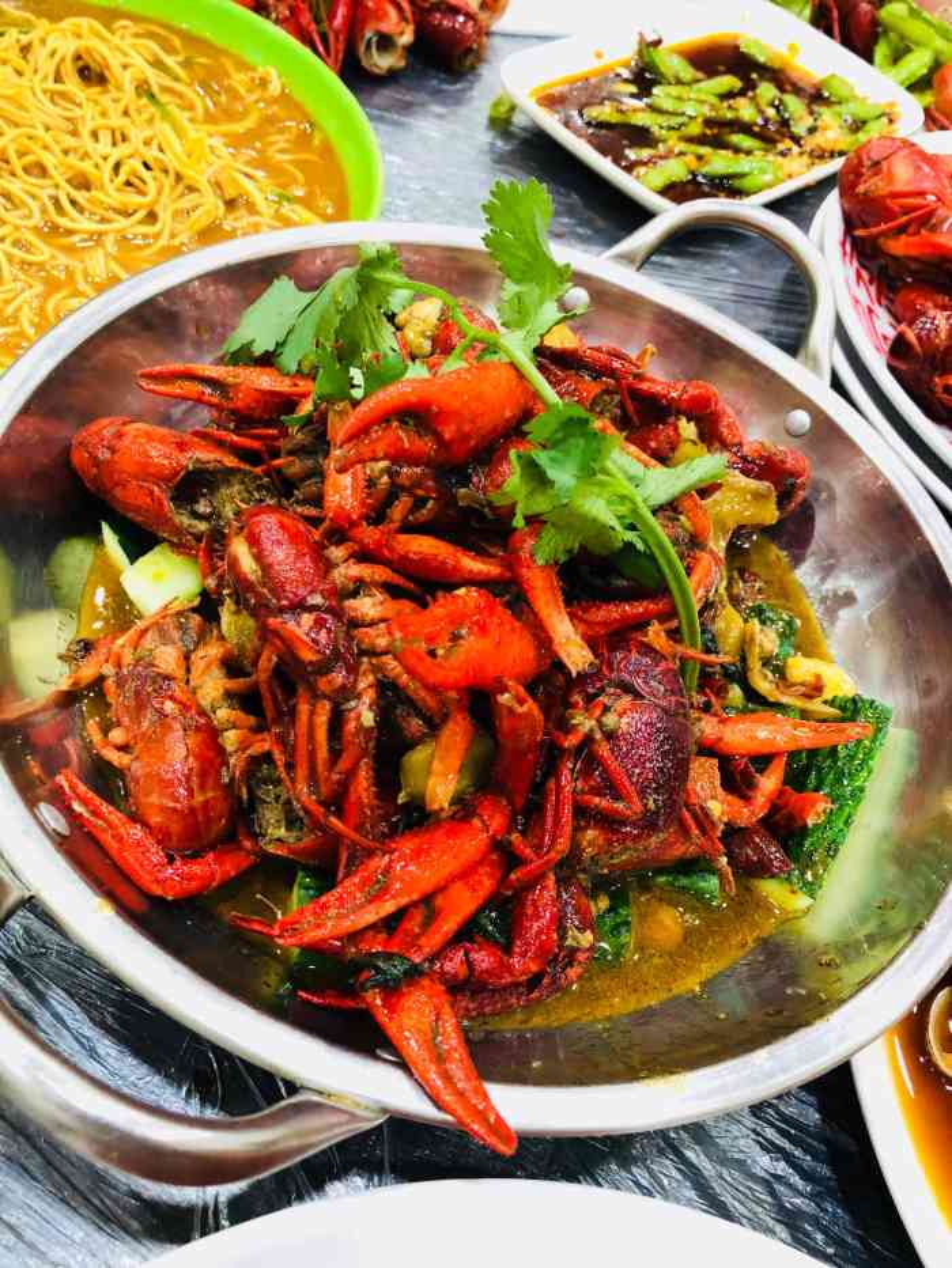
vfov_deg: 63.4
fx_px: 1026
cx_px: 476
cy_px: 634
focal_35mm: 28
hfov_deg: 49.8
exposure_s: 1/14
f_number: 1.8
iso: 100
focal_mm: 3.99
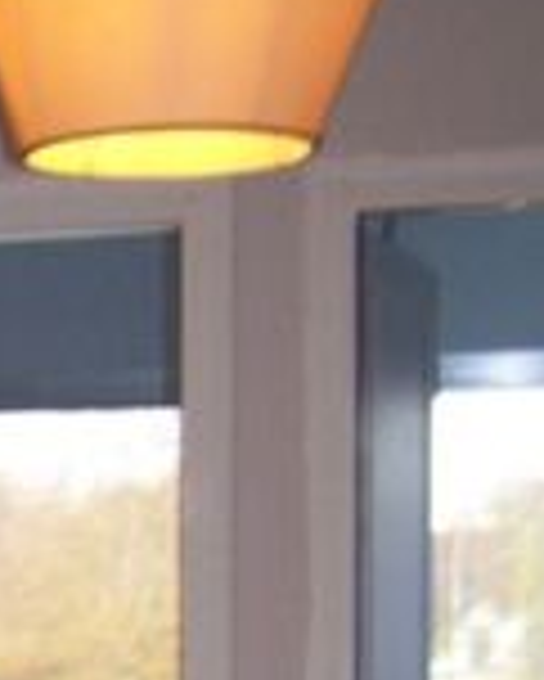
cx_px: -517
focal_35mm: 157
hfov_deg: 9.3
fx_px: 3157
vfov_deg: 11.4
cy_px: 1234
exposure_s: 1/60
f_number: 2.8
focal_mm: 6.3
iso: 80
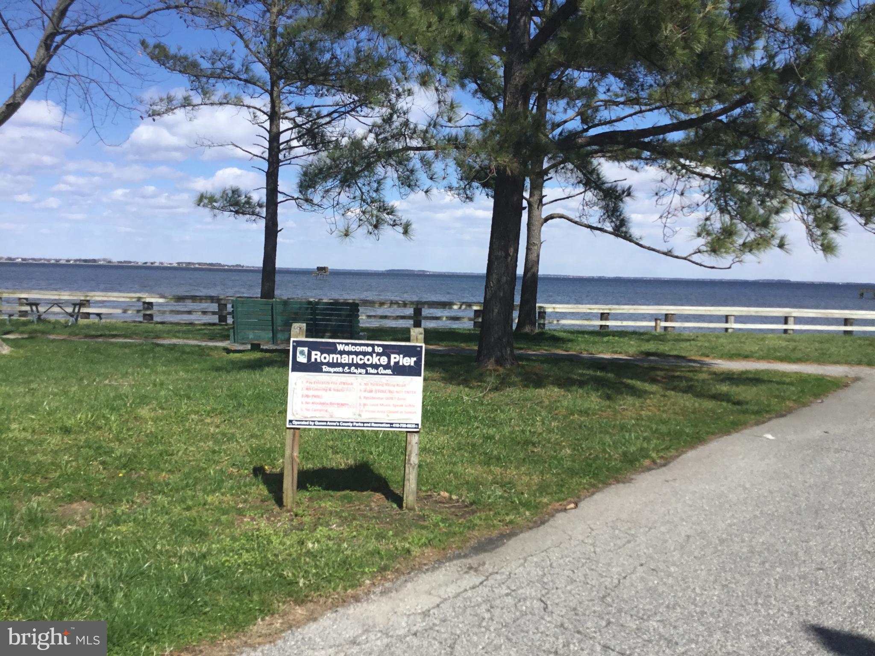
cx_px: 438
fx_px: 784
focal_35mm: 31
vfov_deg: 45.4
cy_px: 328
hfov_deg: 58.4
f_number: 2.4
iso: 25
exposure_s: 1/1698
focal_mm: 3.3
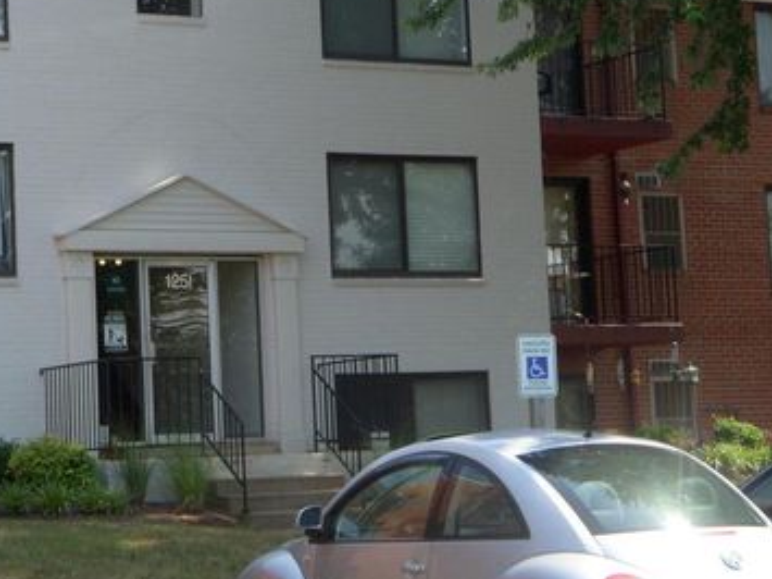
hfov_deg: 18.3
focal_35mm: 107
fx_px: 2385
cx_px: 274
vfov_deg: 13.8
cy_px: 201
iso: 100
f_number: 3.8
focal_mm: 12.6
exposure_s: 1/400
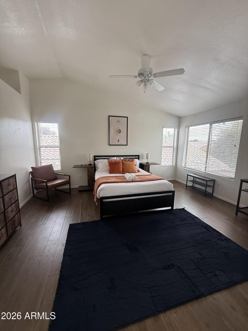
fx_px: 134
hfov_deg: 85.7
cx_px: 124
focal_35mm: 14
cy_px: 166
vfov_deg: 102.1
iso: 250
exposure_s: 1/99
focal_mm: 2.22
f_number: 2.2
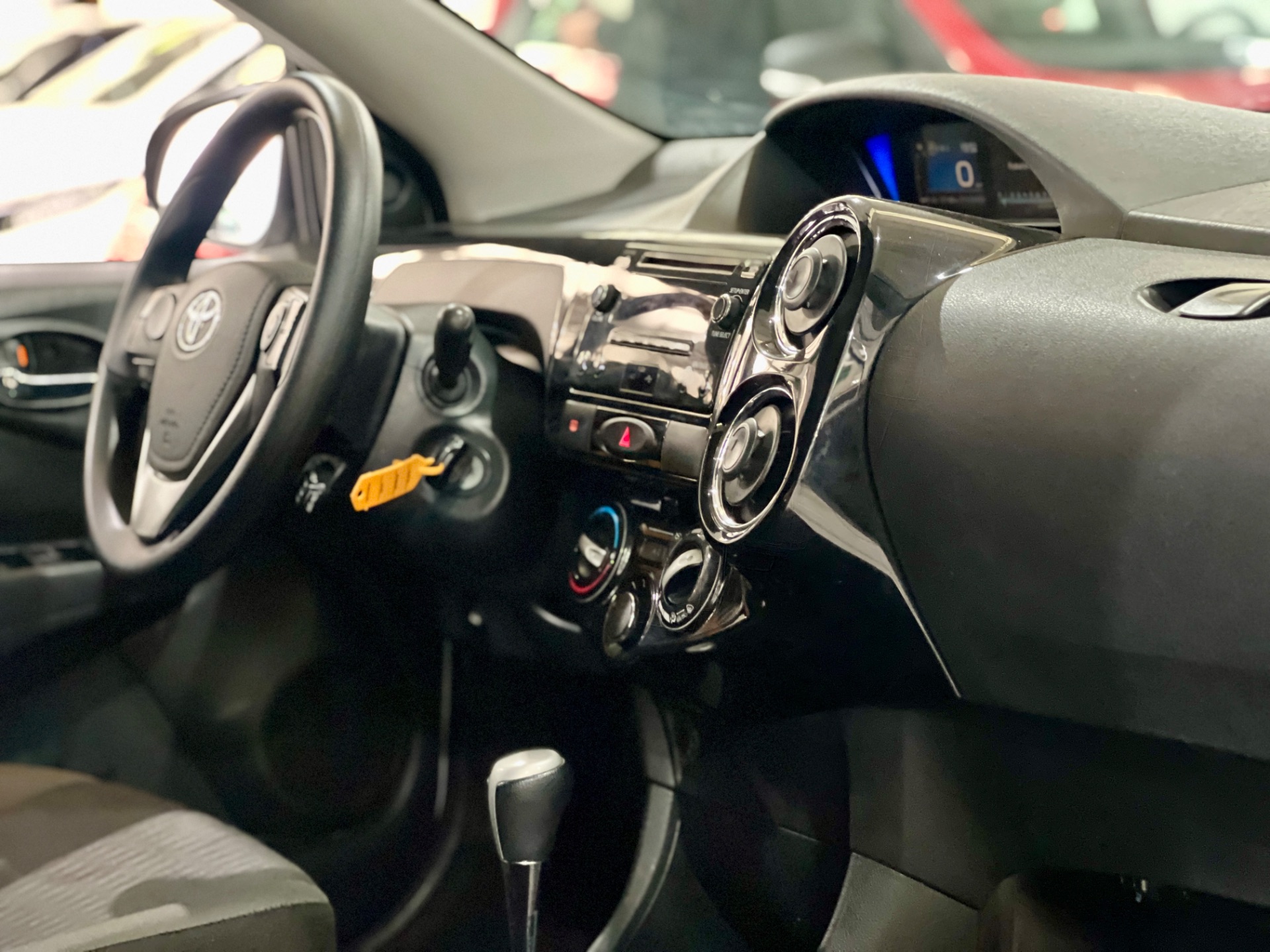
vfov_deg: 19.1
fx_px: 2825
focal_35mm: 77
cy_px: 476
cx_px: 635
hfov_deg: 25.3
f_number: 2.8
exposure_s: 1/15
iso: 1000
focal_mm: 9
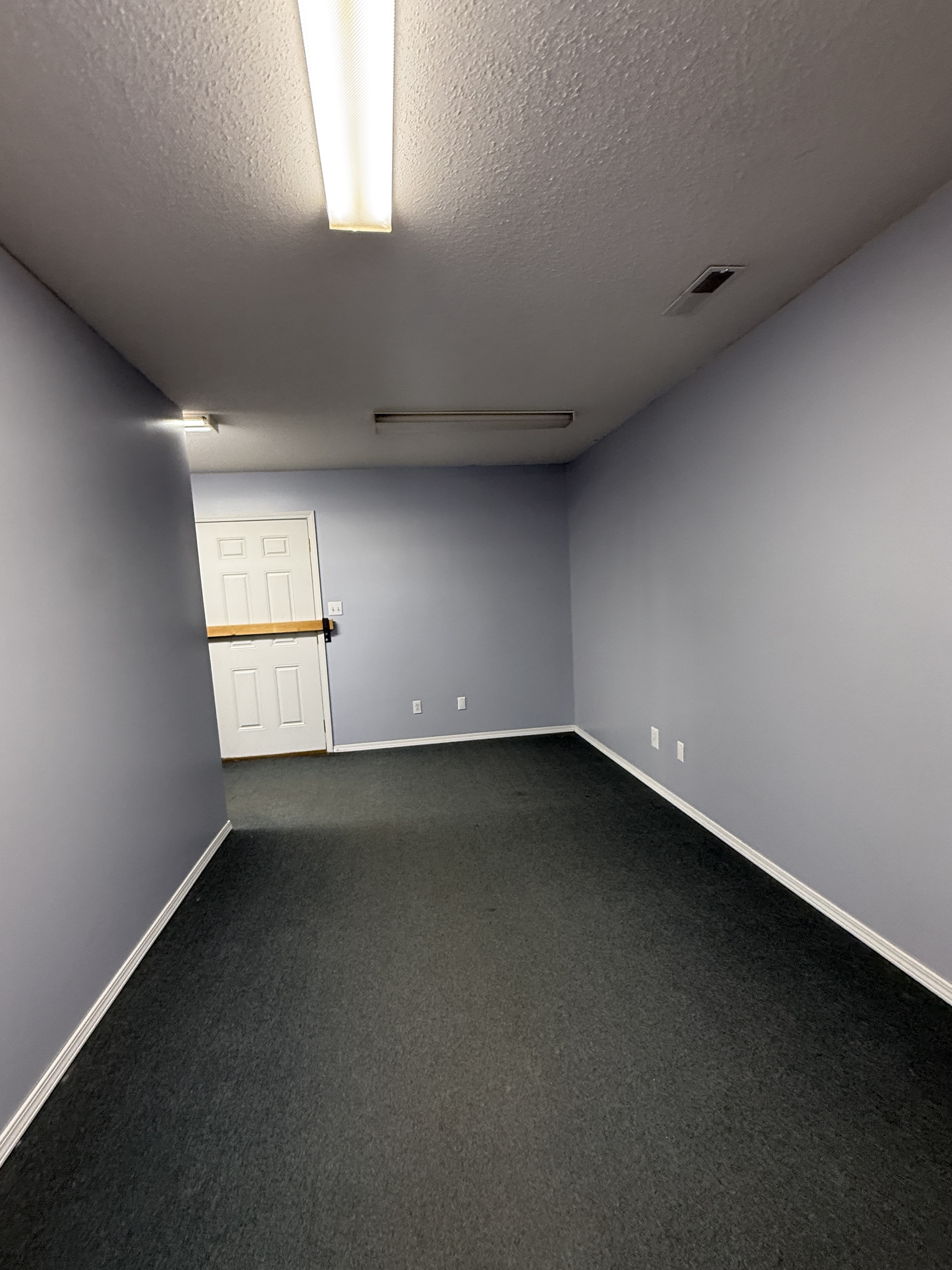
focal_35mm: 15
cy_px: 658
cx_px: 460
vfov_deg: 98.1
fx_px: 550
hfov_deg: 81.7
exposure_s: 1/60
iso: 200
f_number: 2.2
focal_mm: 2.22
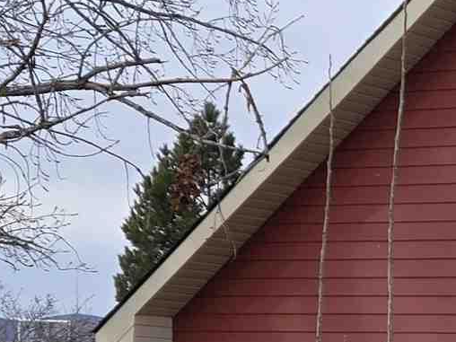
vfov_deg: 10.4
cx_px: 925
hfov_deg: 12.4
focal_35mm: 139
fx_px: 1831
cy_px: 470
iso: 25
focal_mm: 5.4
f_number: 1.8
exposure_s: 1/596
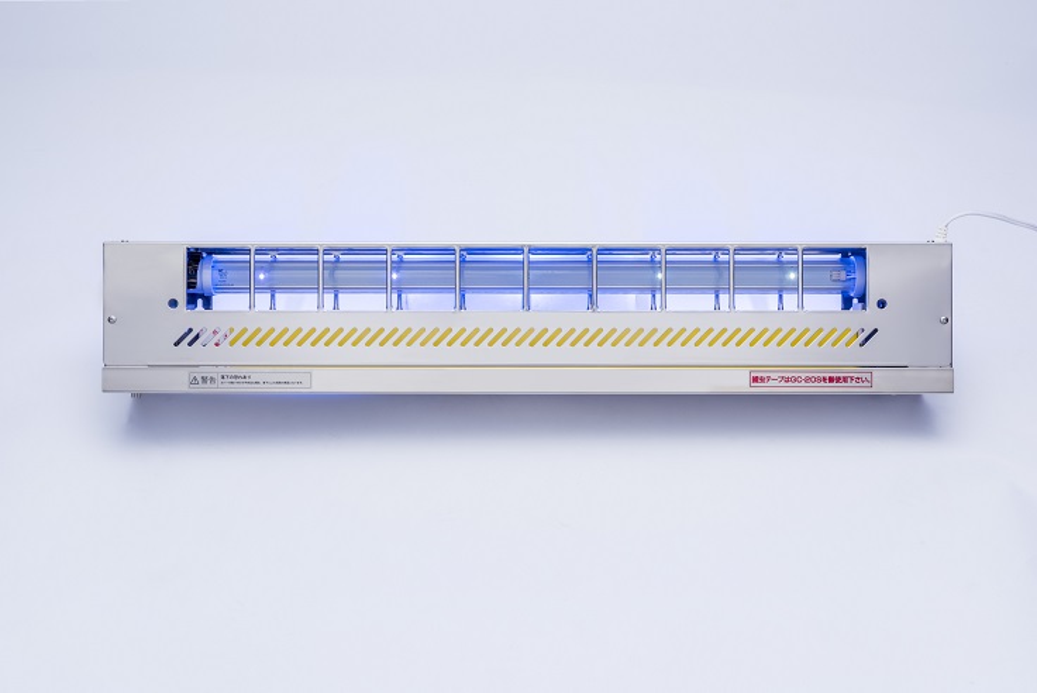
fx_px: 1384
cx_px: 518
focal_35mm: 48
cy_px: 346
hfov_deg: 41.1
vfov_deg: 28.1
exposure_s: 1/1.67
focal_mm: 48
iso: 100
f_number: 25
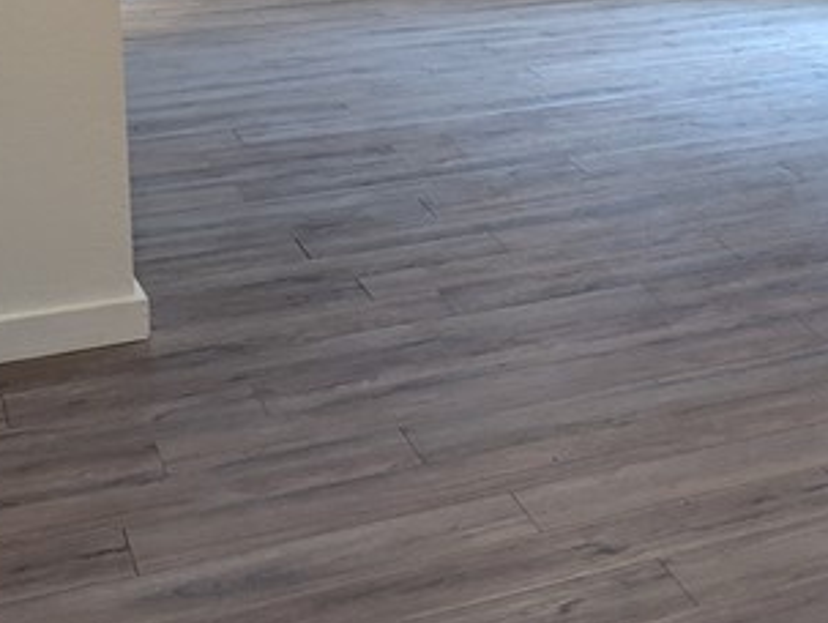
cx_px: 1092
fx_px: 1940
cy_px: -145
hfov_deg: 21.6
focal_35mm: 81
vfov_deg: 17.3
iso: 95
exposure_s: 1/24
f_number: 1.85
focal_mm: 6.81
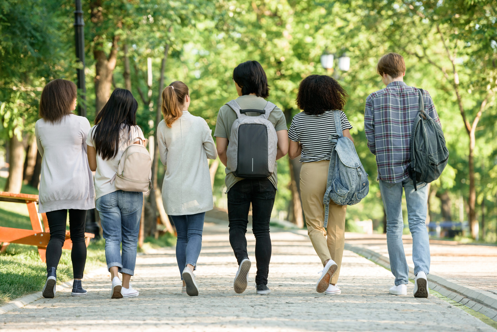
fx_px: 2417
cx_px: 248
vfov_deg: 7.9
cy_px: 166
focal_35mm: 175
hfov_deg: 11.7
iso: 400
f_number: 4
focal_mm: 175
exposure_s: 1/250
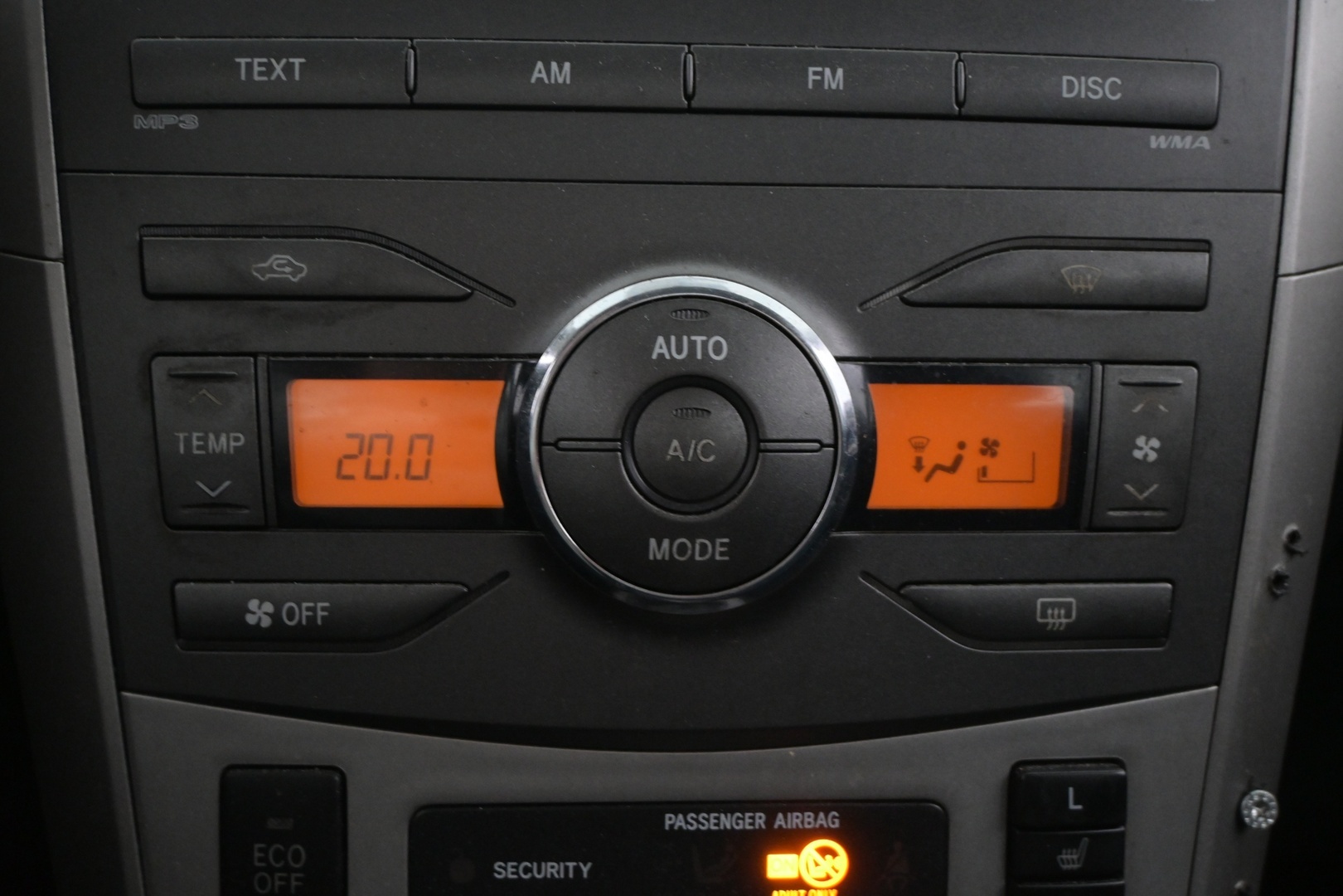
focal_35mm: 41
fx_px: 1539
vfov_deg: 32.4
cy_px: 448
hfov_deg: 47.2
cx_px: 672
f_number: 4.5
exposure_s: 1/40
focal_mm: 27.5
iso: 2800
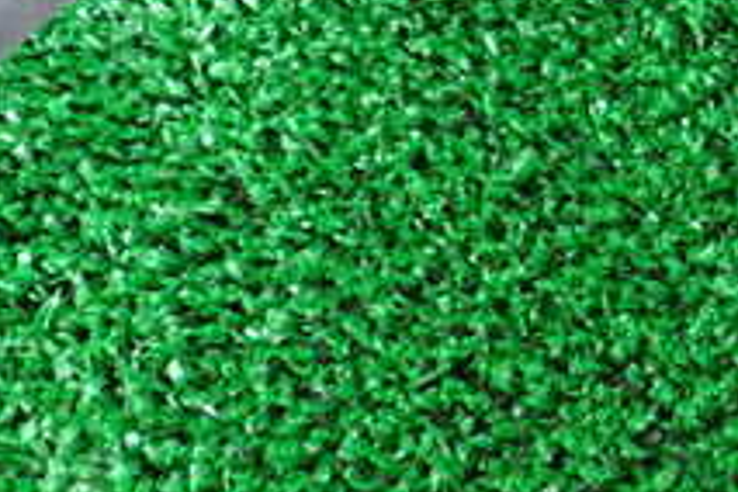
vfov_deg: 14.4
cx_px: 894
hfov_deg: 21.4
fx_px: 1804
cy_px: -270
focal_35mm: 88
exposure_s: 1/25
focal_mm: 5.4
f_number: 2.3
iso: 800
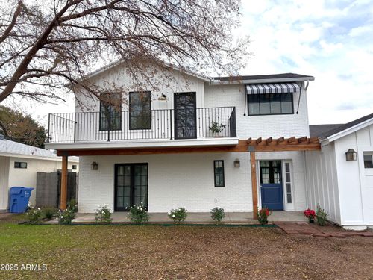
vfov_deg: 53.1
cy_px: 140
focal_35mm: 26
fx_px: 280
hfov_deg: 67.3
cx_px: 186
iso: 64
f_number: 1.6
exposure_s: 1/2639
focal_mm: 5.96
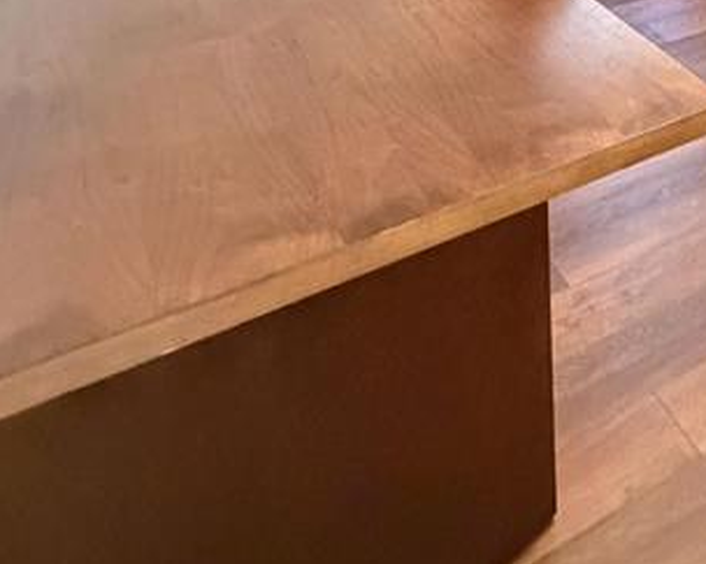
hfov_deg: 36.5
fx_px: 961
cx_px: 699
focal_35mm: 46
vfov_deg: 25.1
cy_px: -276
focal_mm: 2.22
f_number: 2.2
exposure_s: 1/30
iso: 1250
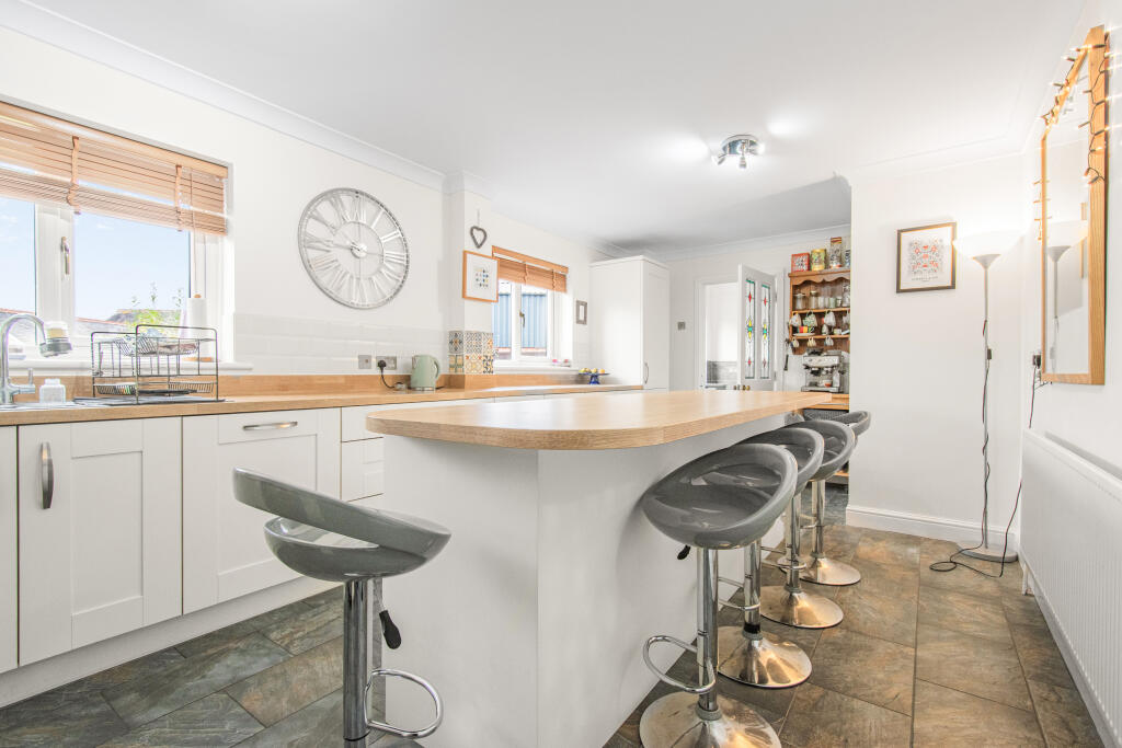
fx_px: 468
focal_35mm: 15
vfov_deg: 77.3
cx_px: 561
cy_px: 374
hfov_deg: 100.4
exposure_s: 1/15
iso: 320
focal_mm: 10
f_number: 8
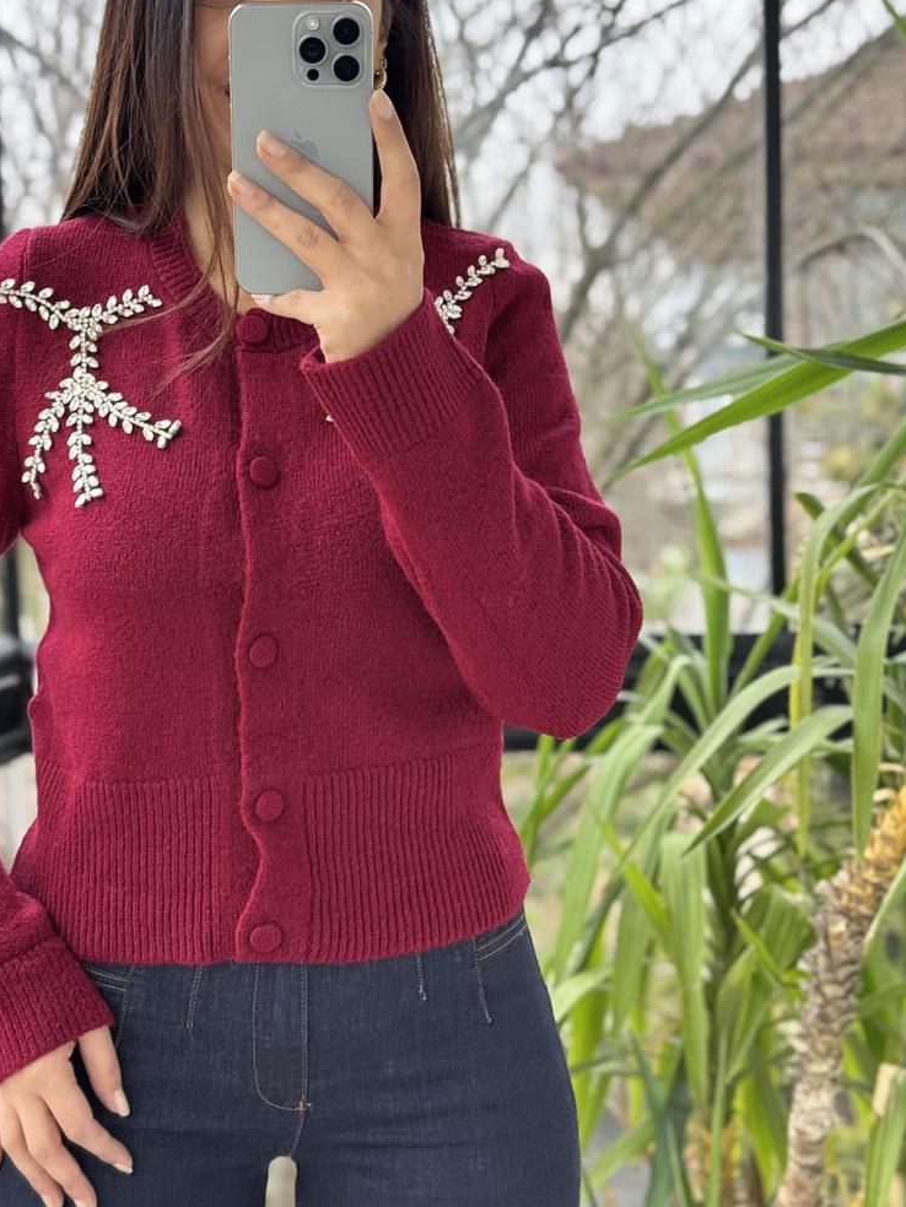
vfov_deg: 29.8
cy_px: 533
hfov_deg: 22.5
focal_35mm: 65
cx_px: 296
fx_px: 2268
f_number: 1.78
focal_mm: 6.76
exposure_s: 1/60
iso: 100
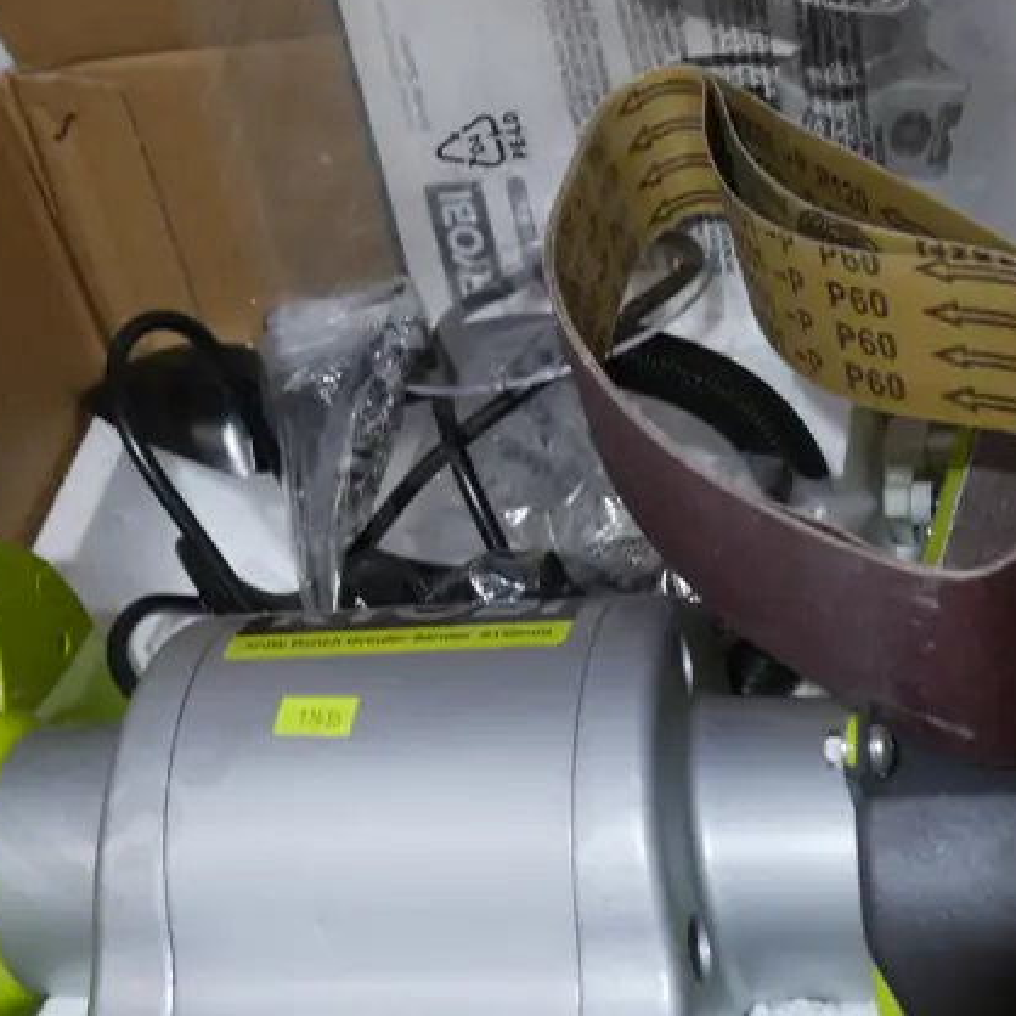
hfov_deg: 22.0
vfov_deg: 22.2
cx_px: 276
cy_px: 608
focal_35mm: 78
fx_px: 2590
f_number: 4
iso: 320
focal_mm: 18
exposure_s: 1/60
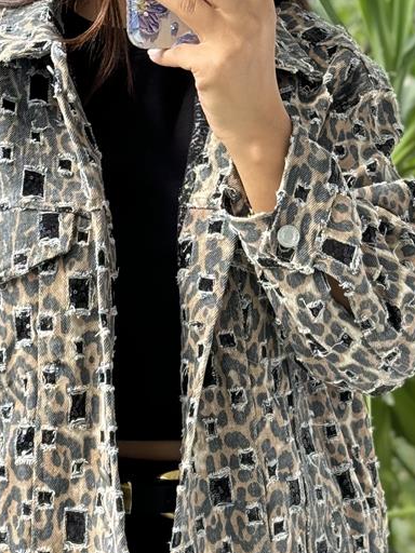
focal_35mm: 125
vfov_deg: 15.8
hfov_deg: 11.9
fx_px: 1998
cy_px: 321
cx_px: 175
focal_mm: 6.76
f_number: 1.78
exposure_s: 1/73
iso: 100
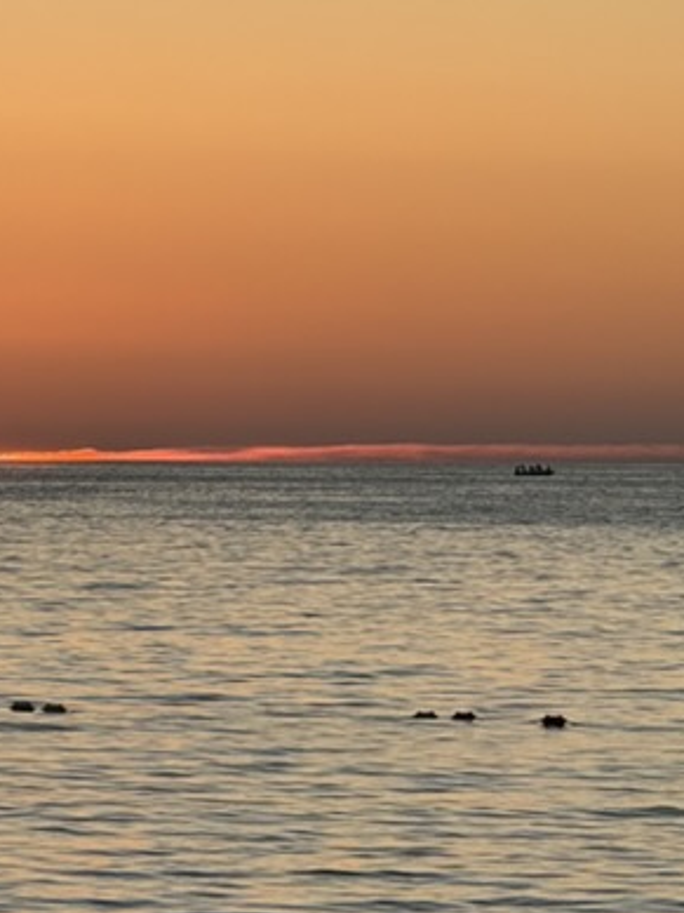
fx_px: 8352
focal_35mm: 317
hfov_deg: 4.7
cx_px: -54
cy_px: 358
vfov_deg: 6.2
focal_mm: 15.66
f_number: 2.8
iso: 50
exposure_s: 1/533
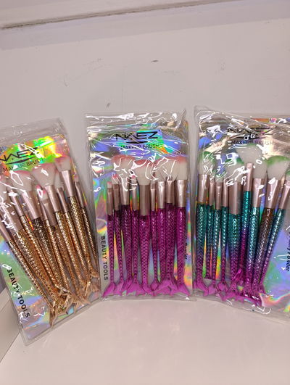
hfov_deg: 59.0
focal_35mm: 23
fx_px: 256
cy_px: 192
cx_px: 145
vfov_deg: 73.8
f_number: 1.6
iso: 500
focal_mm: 6.14
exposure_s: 1/100
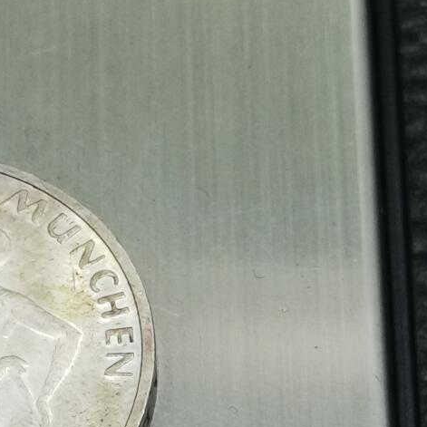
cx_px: -103
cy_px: 443
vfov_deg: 7.8
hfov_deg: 7.8
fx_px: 3112
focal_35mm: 223
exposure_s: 1/100
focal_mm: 6.67
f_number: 1.9
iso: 125
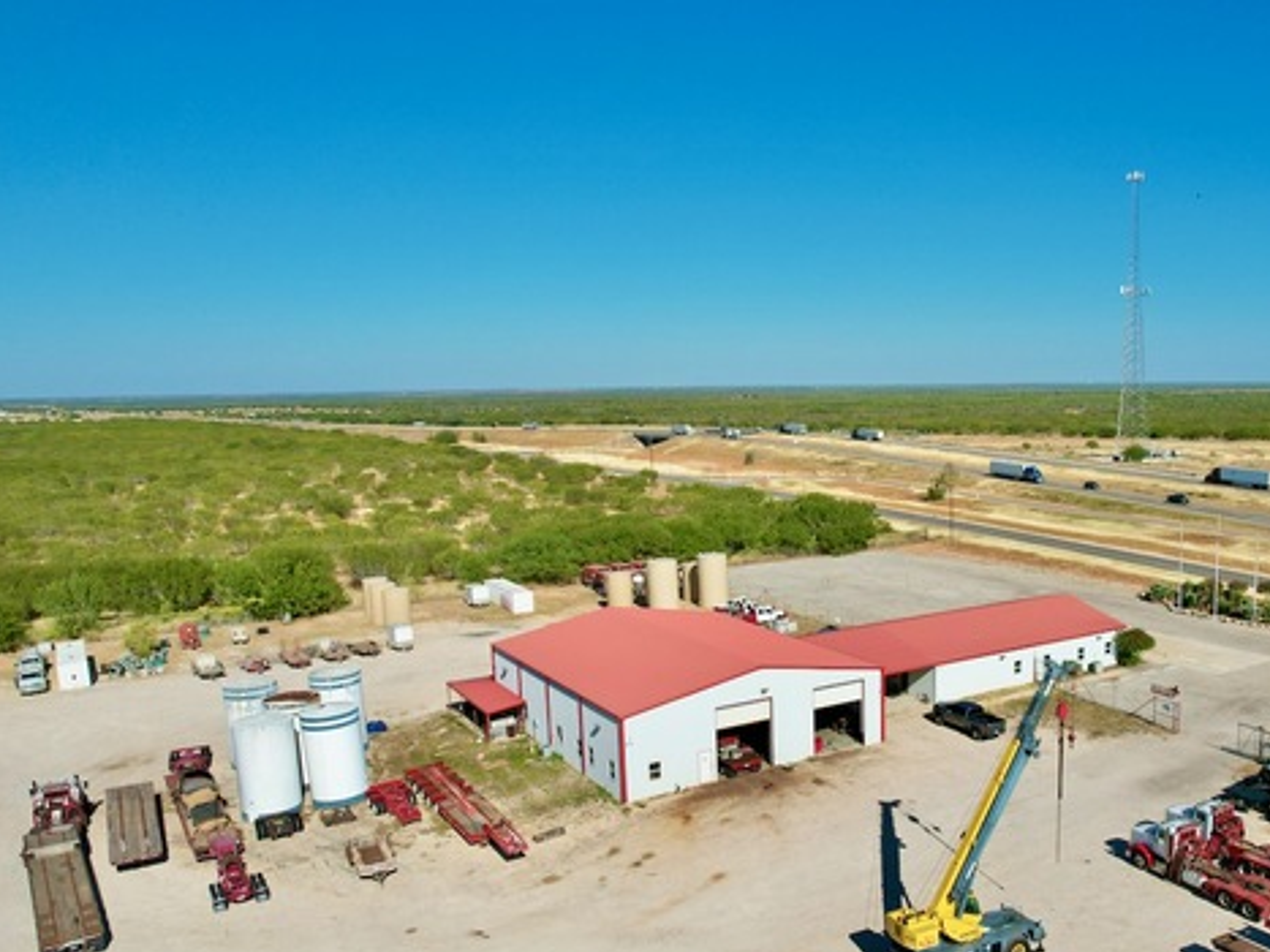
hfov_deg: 60.6
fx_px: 1064
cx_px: 816
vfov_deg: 48.0
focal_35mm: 29
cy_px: 551
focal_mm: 8.38
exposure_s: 1/3200
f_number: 2.8
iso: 110
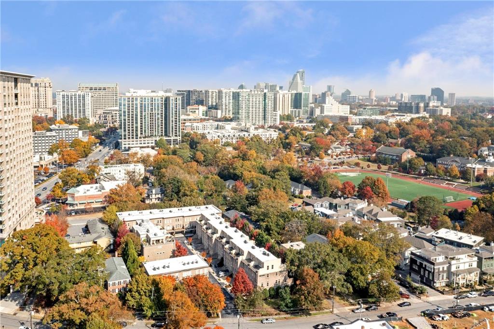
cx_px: 247
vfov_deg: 46.3
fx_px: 384
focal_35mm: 28
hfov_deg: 65.5
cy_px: 164
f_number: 6.3
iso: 400
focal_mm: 10.26
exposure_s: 1/1600
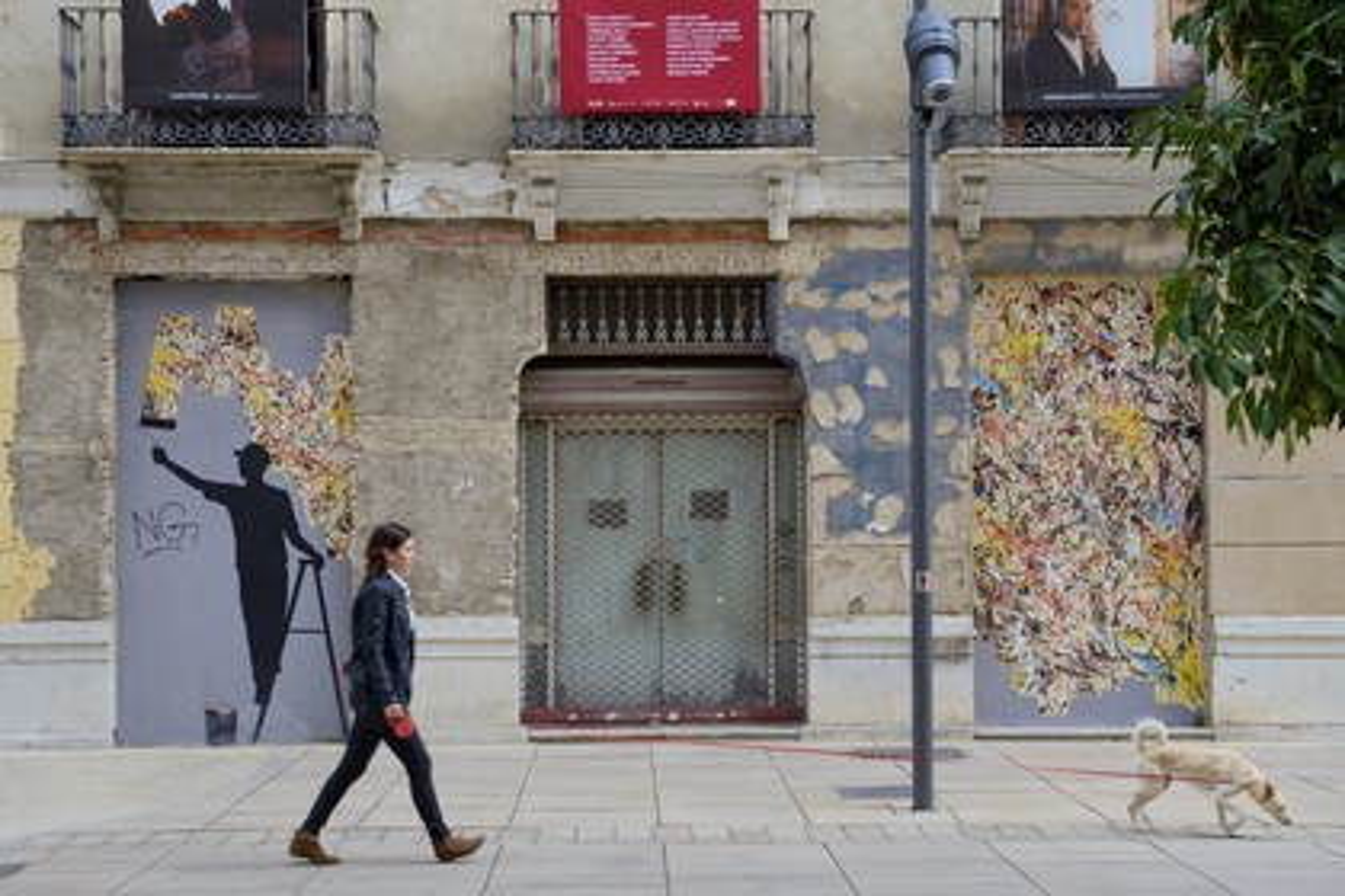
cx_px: 672
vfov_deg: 28.1
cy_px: 448
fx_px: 1793
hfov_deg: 41.1
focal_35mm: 48
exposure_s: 1/125
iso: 800
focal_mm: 48
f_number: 8
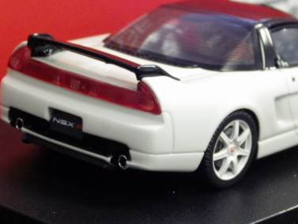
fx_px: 1507
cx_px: 190
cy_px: 51
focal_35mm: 175
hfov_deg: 11.3
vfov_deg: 8.5
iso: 800
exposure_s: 1/30
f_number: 4.6
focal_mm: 18.4
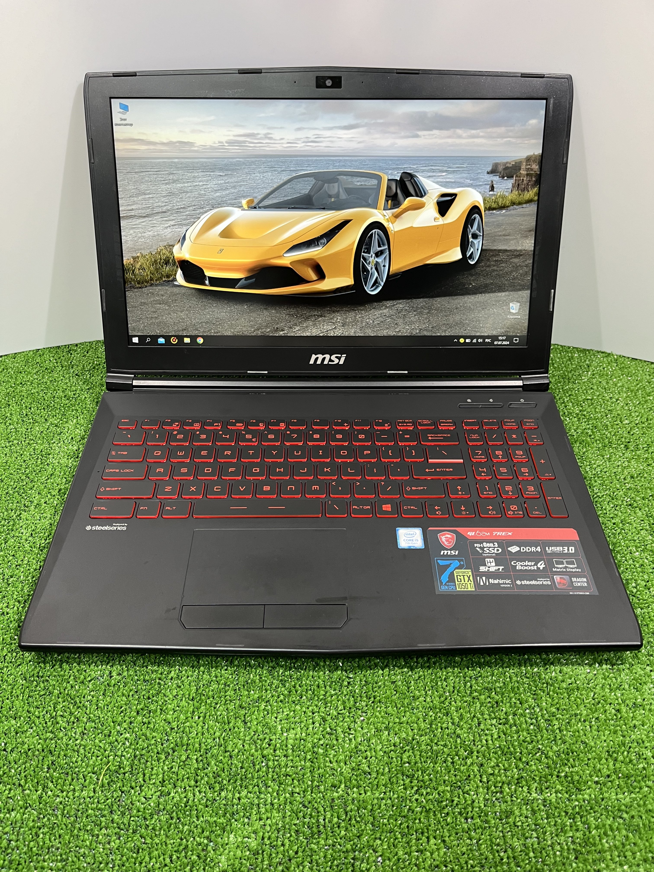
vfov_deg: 67.3
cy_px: 436
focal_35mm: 26
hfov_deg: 53.1
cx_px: 327
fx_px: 655
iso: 80
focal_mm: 5.1
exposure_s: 1/50
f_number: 1.6
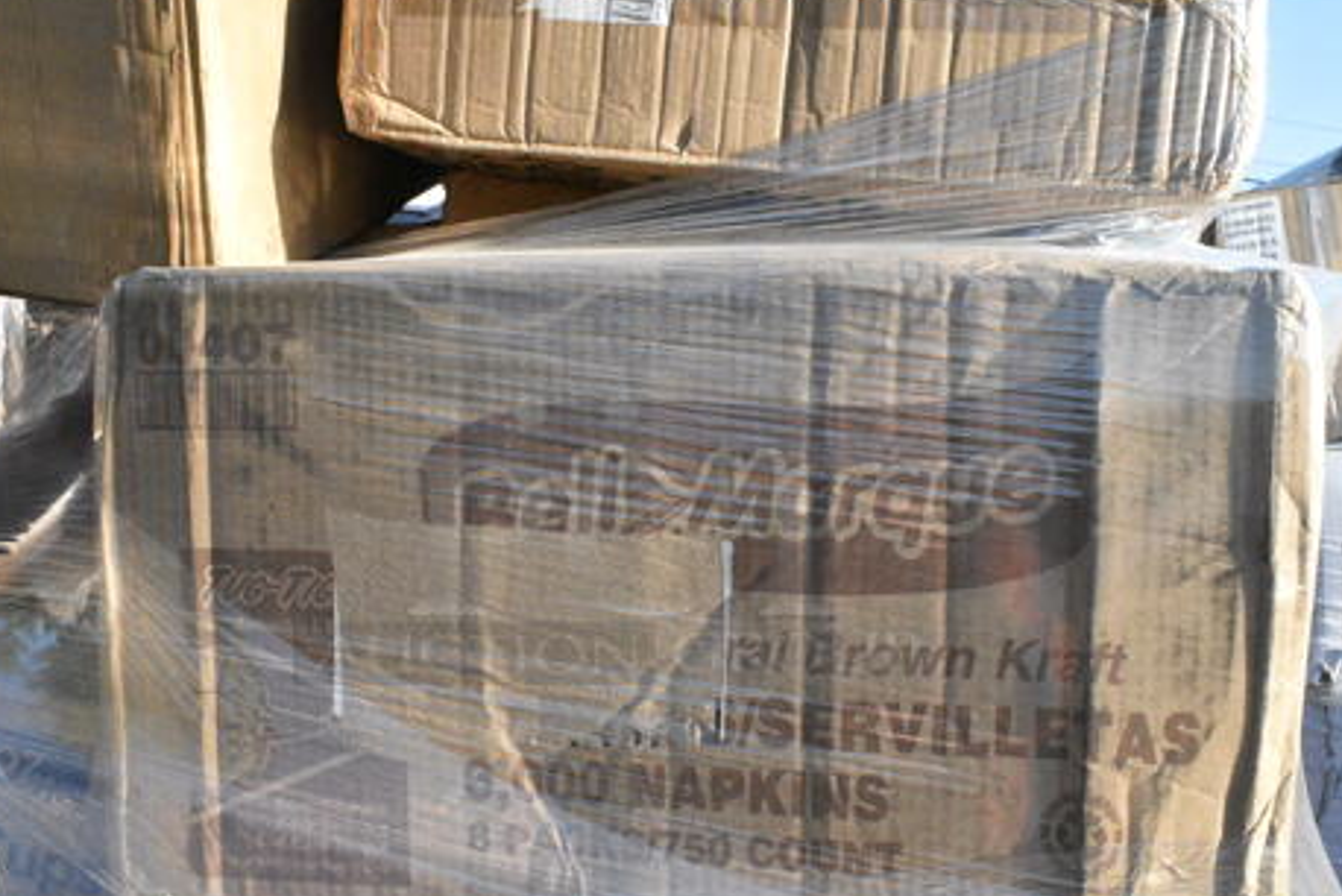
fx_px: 1343
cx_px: 621
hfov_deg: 53.1
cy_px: 530
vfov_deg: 36.8
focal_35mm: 36
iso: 6400
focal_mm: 18
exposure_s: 1/1600
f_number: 16
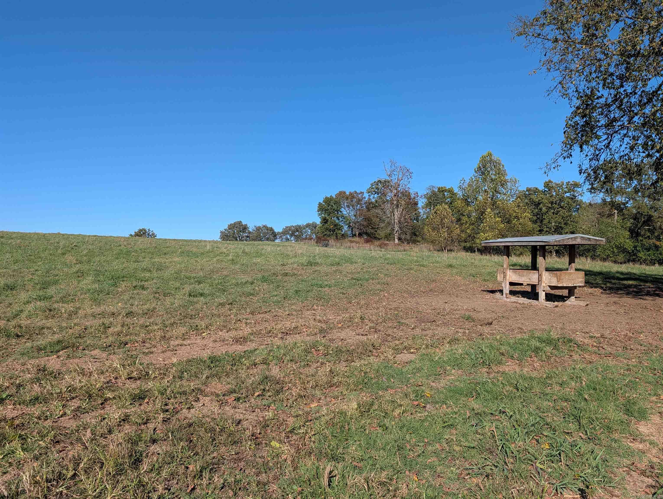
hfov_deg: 71.5
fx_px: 460
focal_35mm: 24
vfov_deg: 56.9
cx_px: 332
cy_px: 250
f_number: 1.68
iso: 22
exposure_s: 1/1095
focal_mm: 6.9
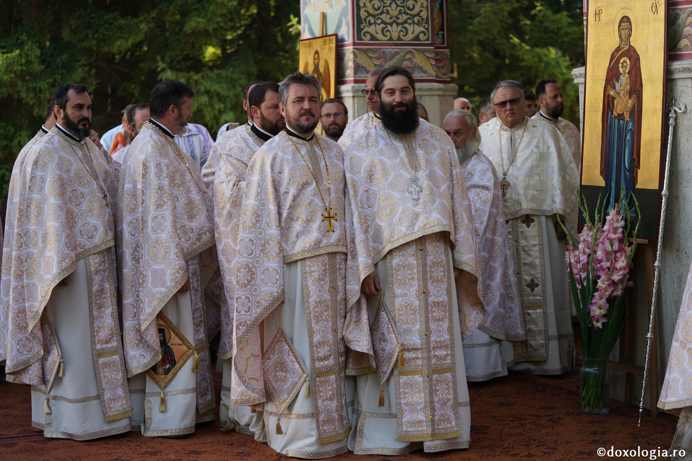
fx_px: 1345
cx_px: 346
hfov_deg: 28.8
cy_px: 230
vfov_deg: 19.5
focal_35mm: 70
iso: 160
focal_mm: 70
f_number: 2.8
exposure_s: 1/640
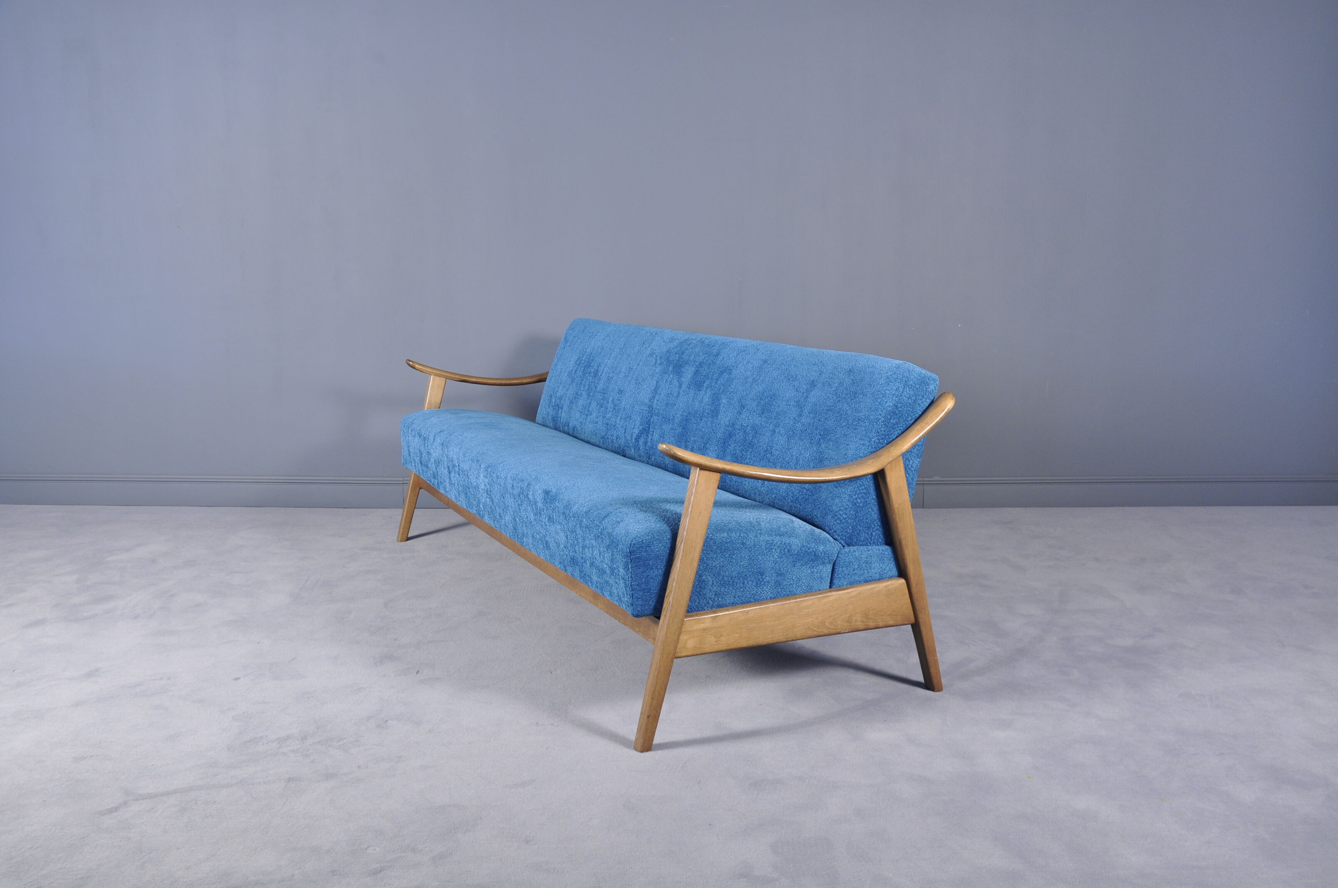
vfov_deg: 39.9
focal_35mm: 33
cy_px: 444
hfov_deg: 57.3
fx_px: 1225
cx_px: 669
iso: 400
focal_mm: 22
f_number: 8
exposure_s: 1/5
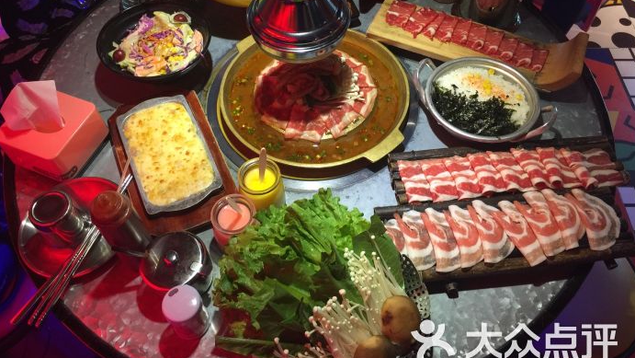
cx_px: 320
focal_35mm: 32
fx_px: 539
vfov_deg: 36.6
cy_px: 148
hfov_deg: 61.0
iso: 64
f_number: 2.2
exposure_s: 1/17
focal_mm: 4.15
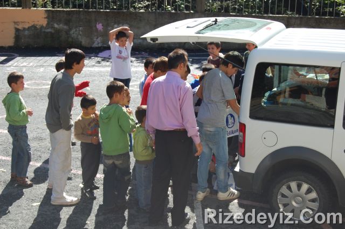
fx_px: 646
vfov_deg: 20.1
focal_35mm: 68
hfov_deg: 29.9
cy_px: 114
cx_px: 172
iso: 200
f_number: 8
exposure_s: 1/200
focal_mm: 45
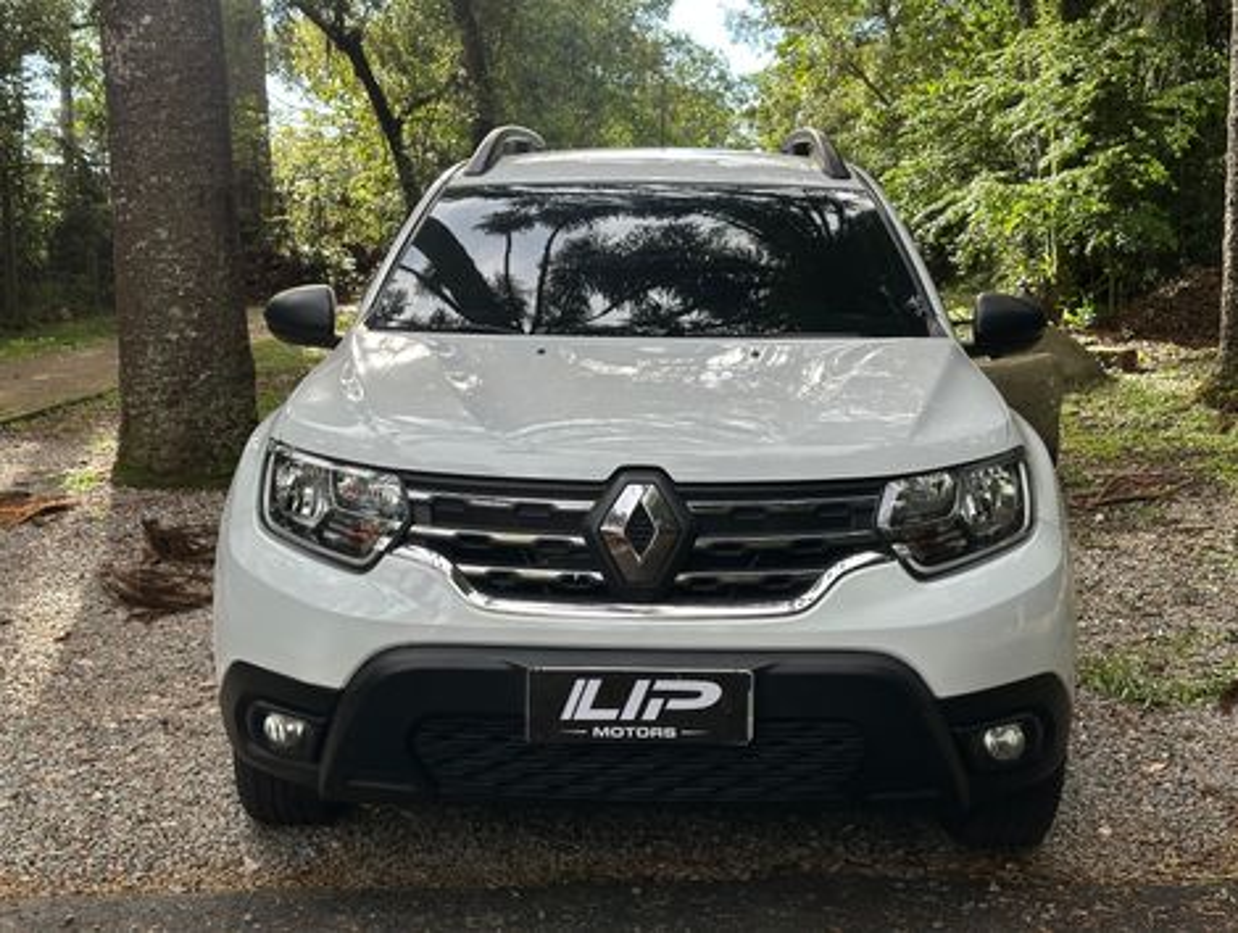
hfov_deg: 39.6
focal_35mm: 48
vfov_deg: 30.3
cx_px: 619
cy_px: 466
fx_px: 1719
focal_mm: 6.86
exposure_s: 1/412
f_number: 1.78
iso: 64
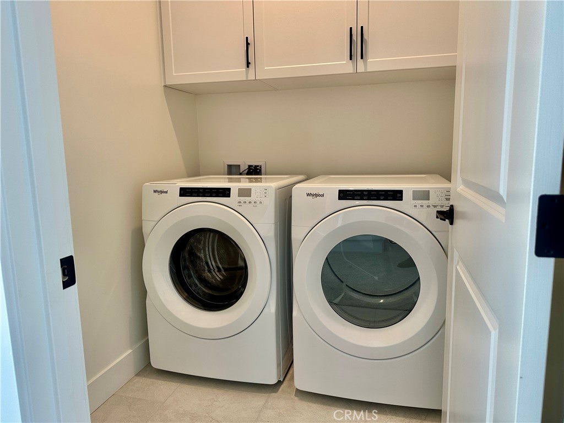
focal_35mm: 24
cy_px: 212
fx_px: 391
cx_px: 282
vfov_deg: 56.8
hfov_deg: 71.6
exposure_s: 1/120
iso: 125
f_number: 1.78
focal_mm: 6.86
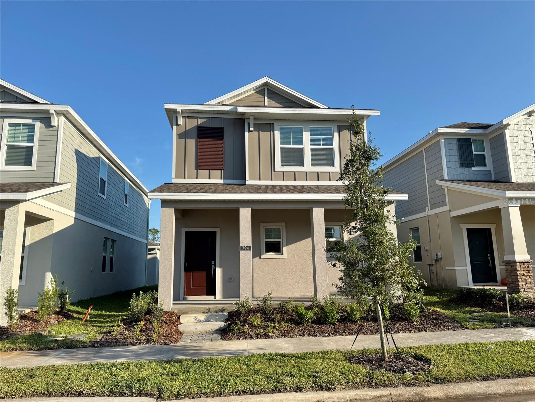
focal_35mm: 24
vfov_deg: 56.8
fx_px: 371
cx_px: 268
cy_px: 201
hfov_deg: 71.6
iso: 80
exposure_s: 1/3425
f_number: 1.78
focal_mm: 6.76
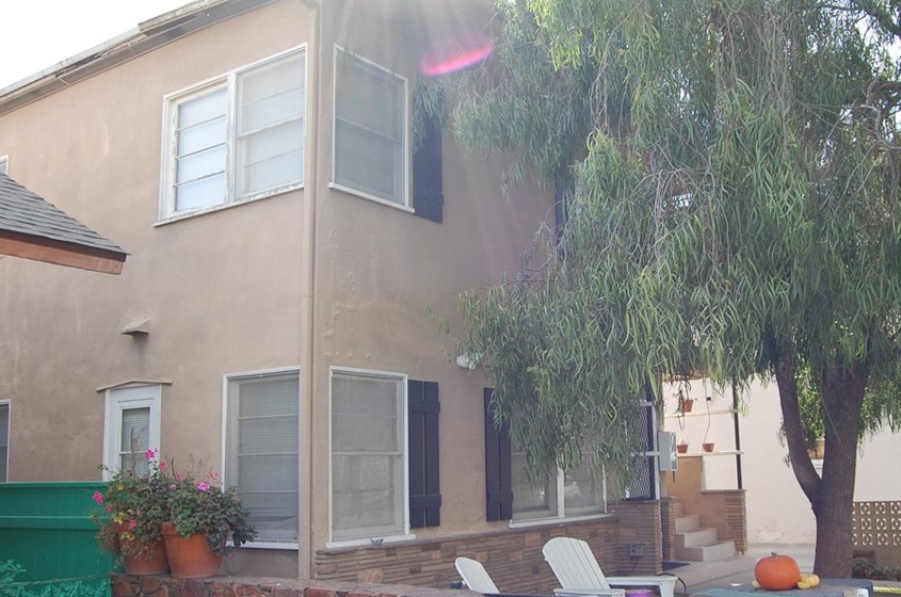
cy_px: 329
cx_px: 532
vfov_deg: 33.2
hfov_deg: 48.3
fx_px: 999
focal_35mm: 40
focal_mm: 22
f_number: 6.3
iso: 200
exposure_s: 1/160
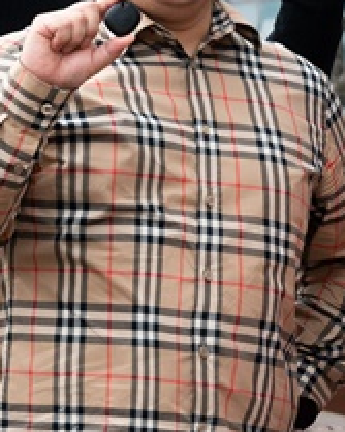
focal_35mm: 287
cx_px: -66
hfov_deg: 5.4
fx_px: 3666
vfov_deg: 6.7
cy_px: 109
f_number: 7.1
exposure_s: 1/250
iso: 250
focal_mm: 64
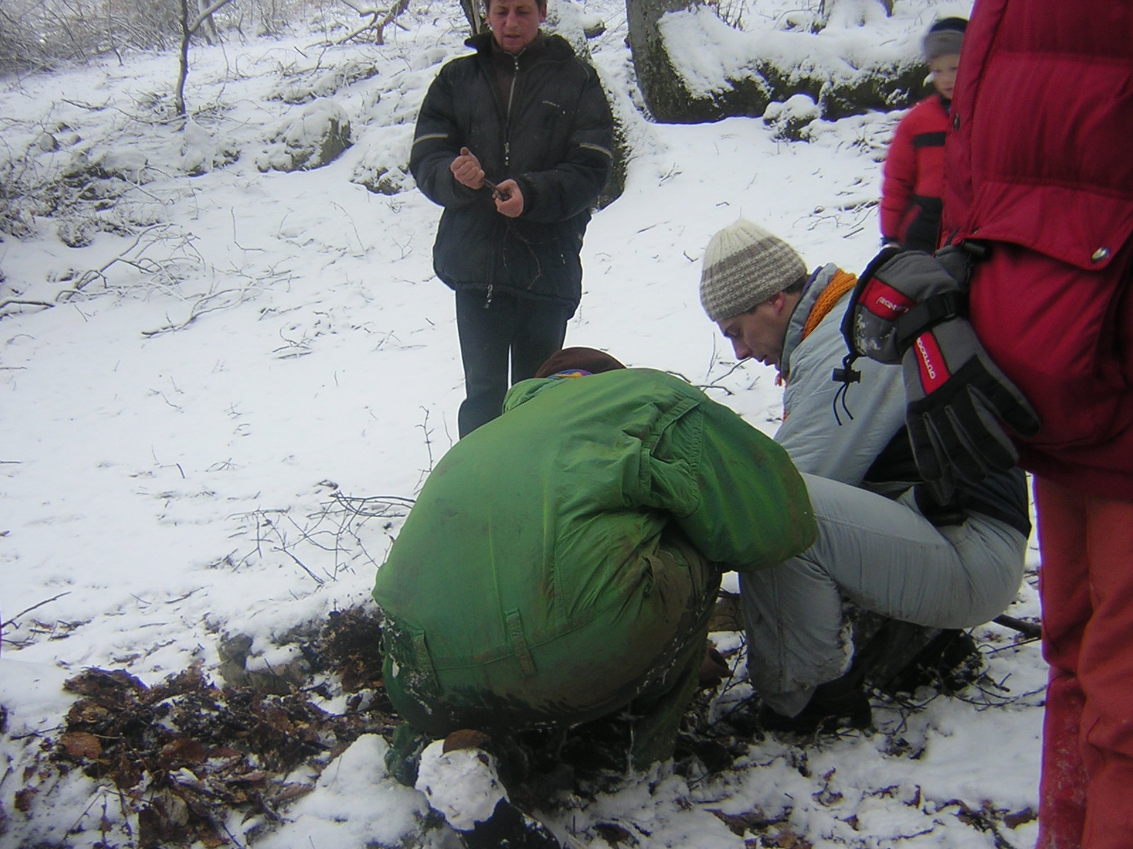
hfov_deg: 46.8
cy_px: 424
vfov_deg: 36.0
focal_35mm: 40
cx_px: 566
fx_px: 1309
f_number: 2.7
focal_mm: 5.2
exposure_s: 1/53.9
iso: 100
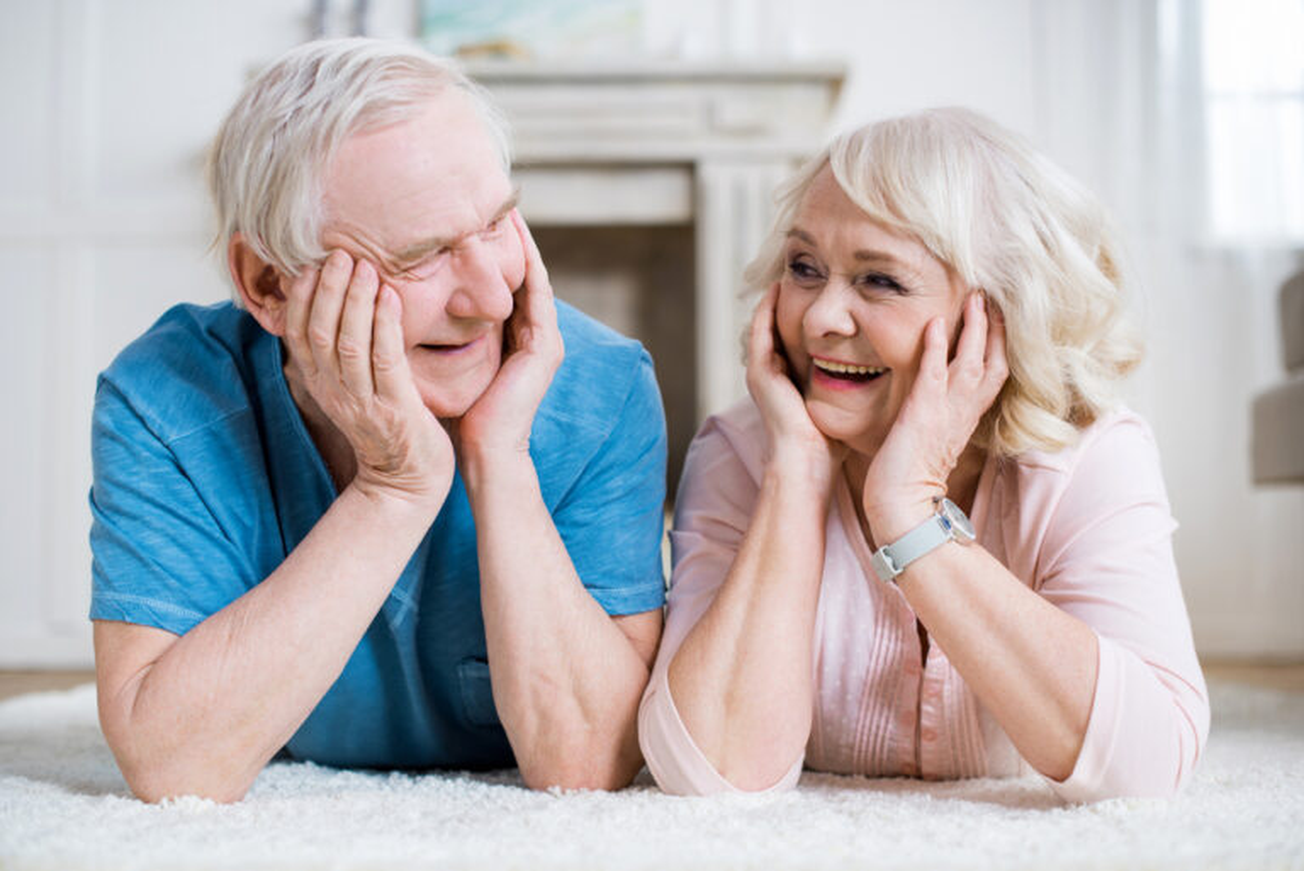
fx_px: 1812
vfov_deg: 27.0
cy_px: 436
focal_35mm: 50
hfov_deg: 39.6
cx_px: 652
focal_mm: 50
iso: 80
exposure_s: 1/125
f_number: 2.8
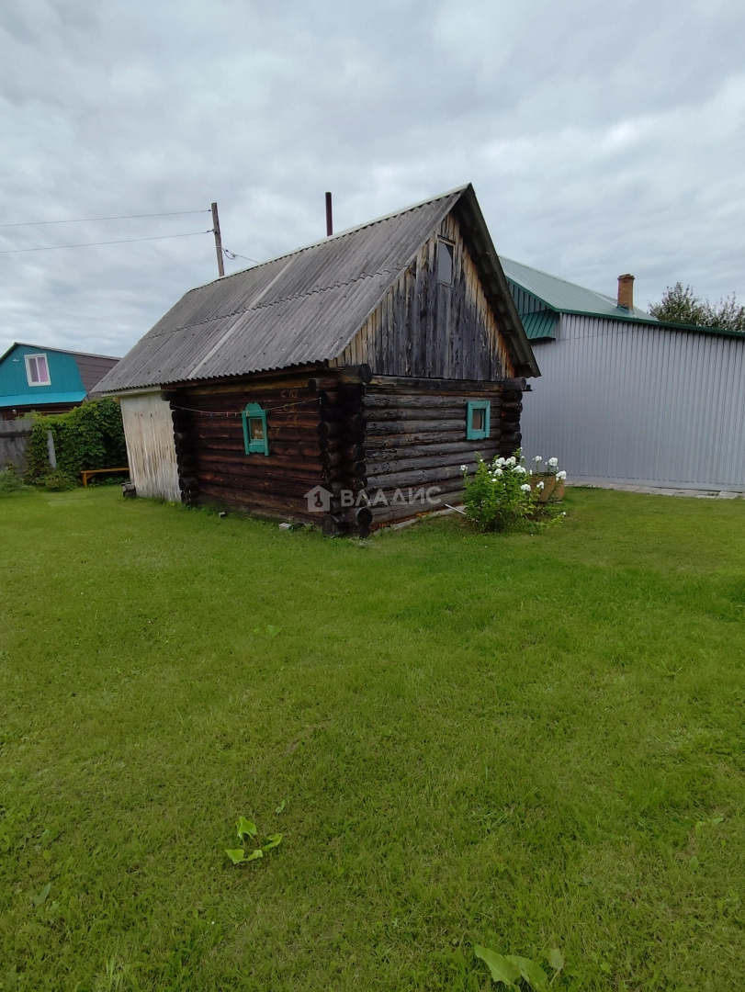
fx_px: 487
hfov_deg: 74.8
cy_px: 496
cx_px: 372
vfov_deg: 91.0
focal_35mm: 17
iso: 50
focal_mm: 1.65
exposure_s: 1/1442
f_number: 2.2
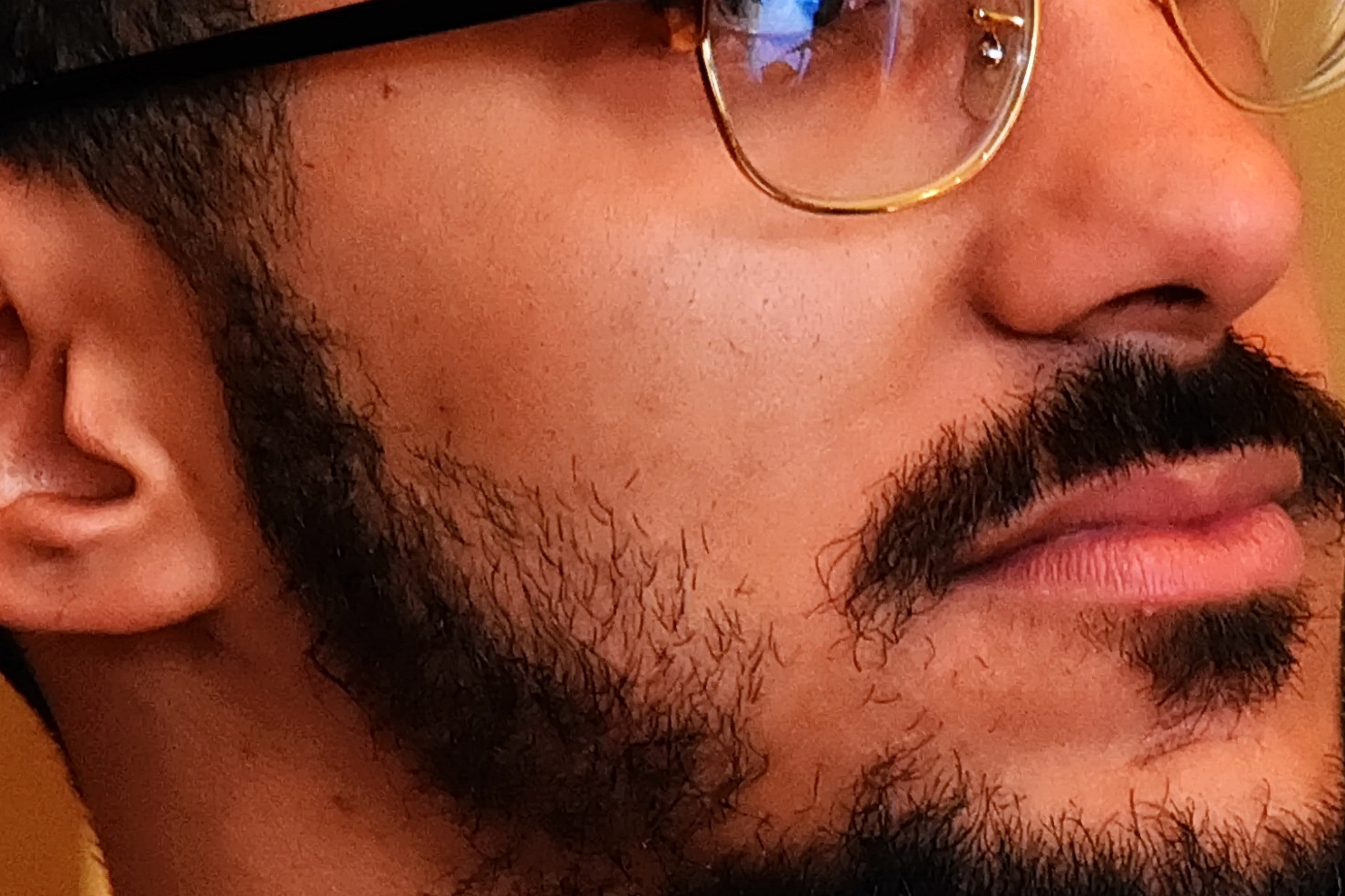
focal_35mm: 940
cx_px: 1112
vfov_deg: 1.5
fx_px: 35114
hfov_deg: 2.2
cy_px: 401
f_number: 5
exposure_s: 1/60
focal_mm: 155
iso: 3200
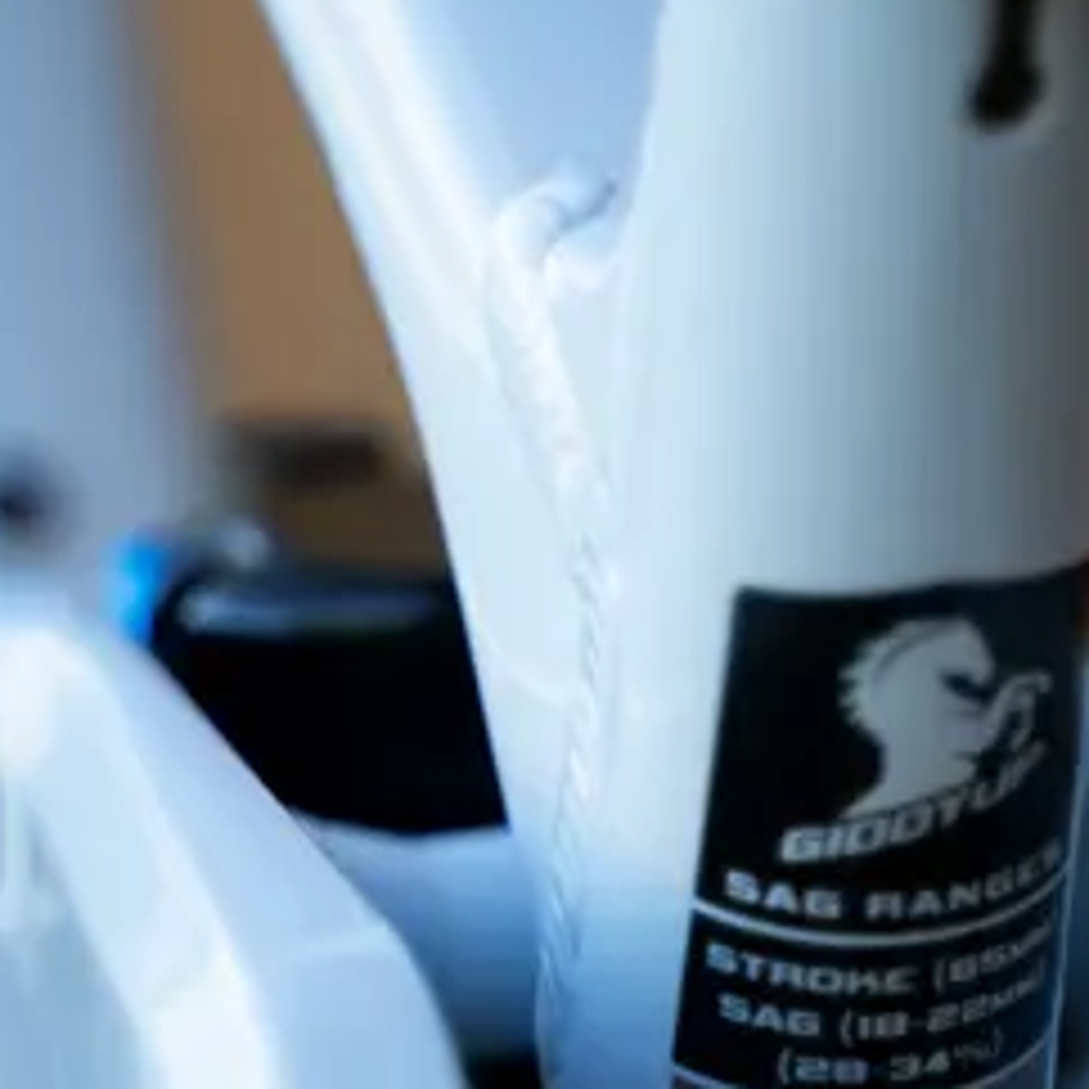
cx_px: 963
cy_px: 1064
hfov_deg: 8.3
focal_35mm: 211
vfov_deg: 8.3
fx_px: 7510
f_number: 2.8
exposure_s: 1/1600
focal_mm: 75
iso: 1250
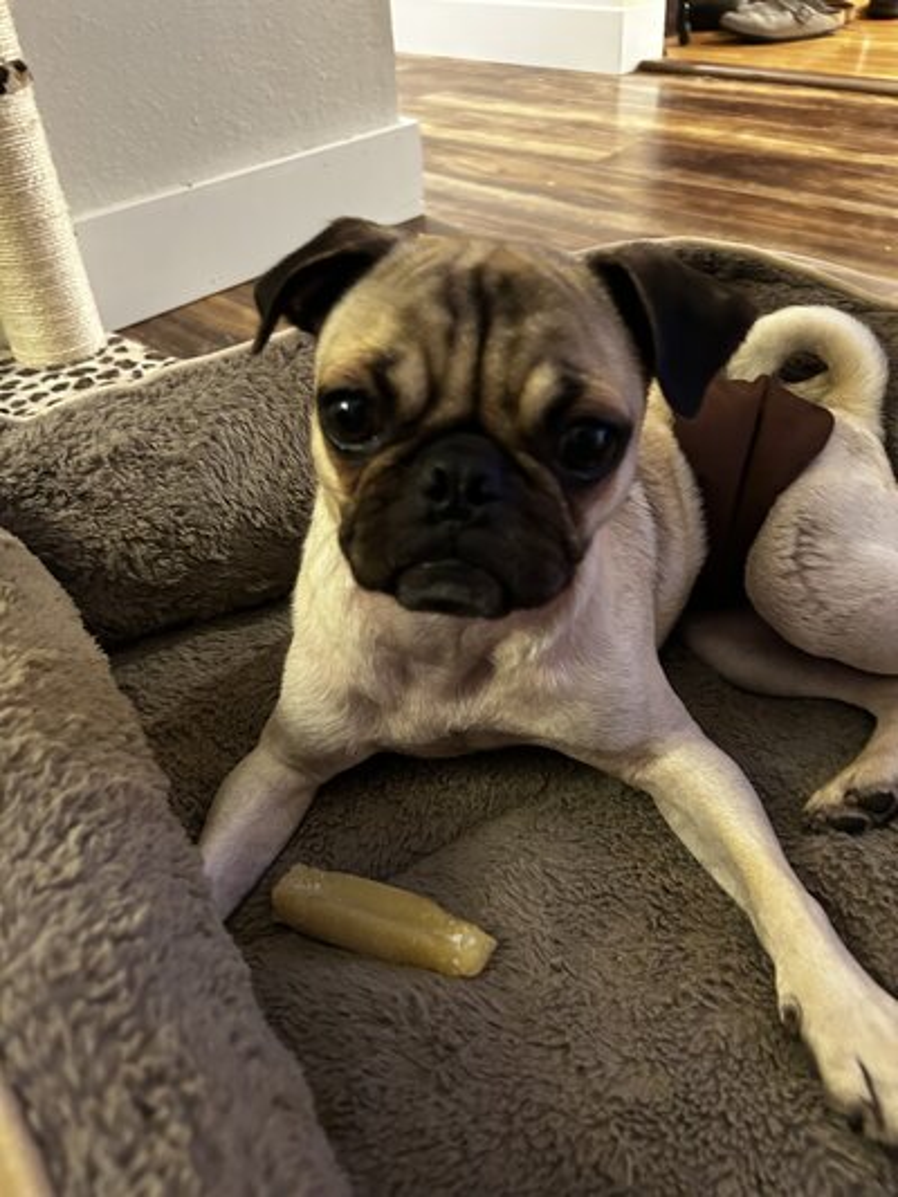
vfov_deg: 67.3
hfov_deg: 53.1
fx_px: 899
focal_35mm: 26
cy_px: 598
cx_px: 449
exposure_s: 1/30
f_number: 1.5
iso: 500
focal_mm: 5.7
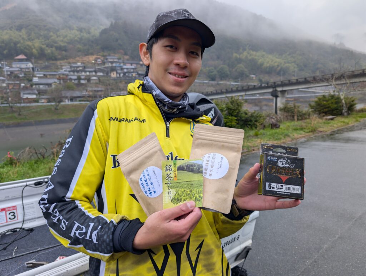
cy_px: 138
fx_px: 254
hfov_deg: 71.5
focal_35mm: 24
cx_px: 183
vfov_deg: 56.9
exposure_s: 1/35.1
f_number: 1.68
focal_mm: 6.9
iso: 71
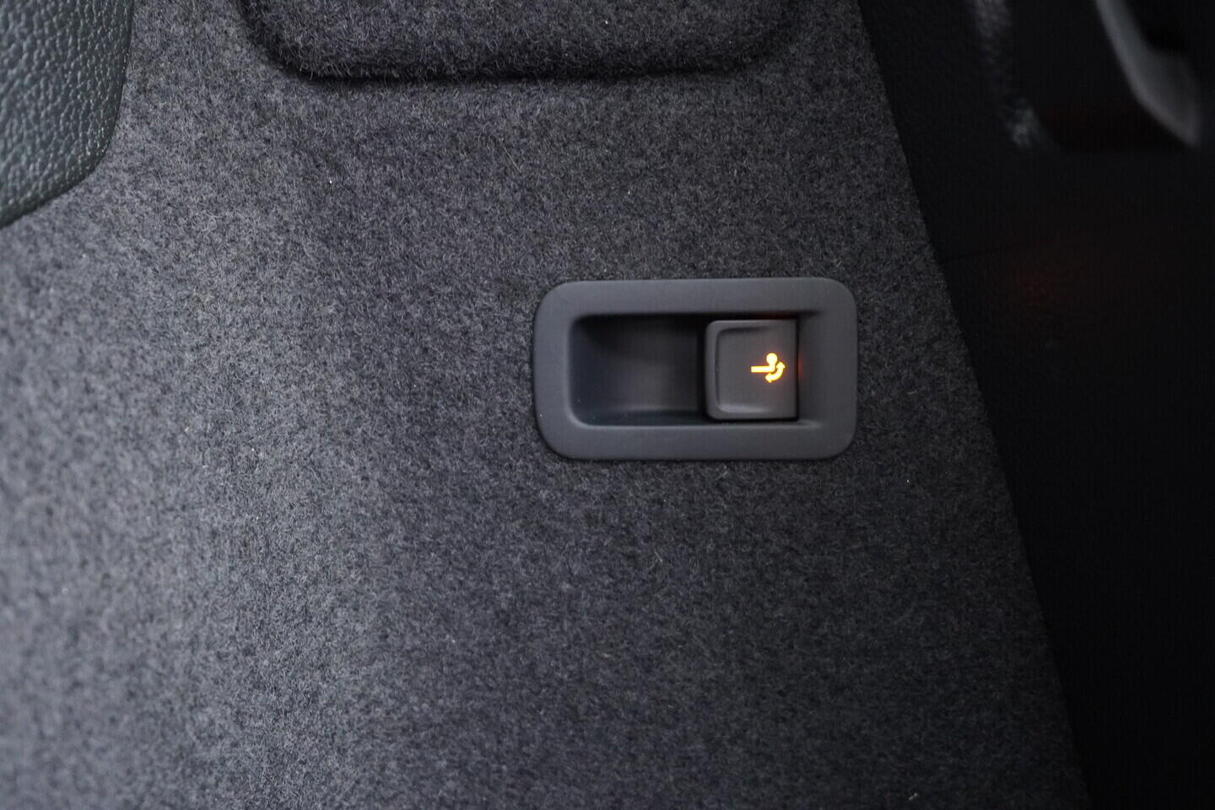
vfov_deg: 36.9
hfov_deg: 53.1
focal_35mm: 36
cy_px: 405
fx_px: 1215
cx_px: 608
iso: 3200
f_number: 2.8
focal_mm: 24
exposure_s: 1/40
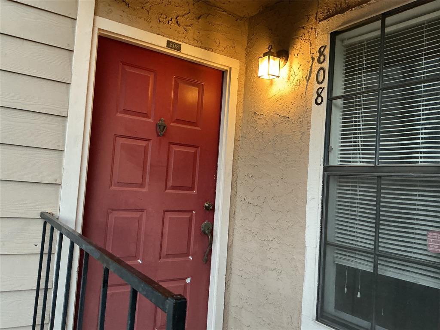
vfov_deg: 48.2
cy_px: 165
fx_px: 369
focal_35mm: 29
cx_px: 220
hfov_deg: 61.7
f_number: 1.8
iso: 200
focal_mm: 3
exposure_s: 1/40
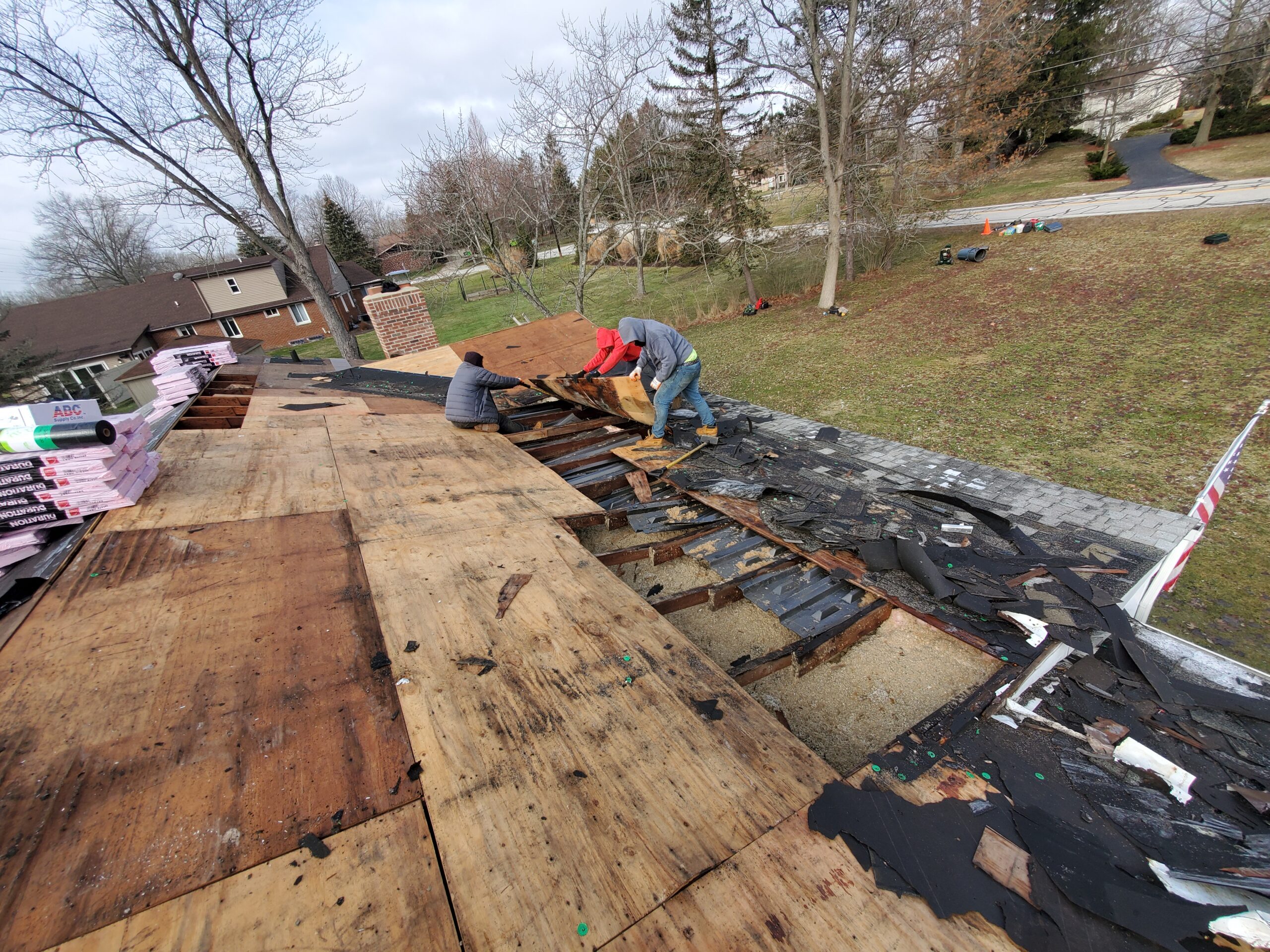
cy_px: 476
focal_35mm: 13
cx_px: 635
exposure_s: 1/449
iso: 50
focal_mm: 1.8
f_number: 2.2
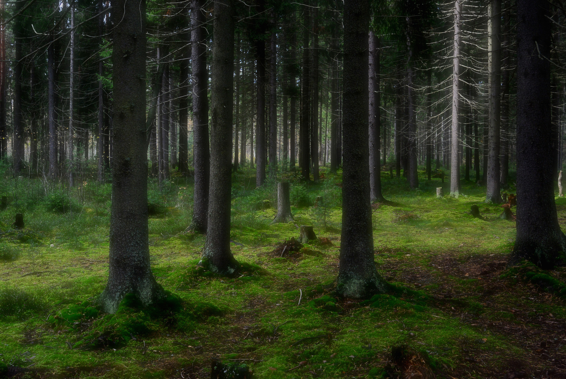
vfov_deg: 33.5
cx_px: 283
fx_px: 630
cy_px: 190
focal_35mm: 40
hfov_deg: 48.4
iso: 200
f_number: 7.1
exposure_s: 1/60
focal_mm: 15
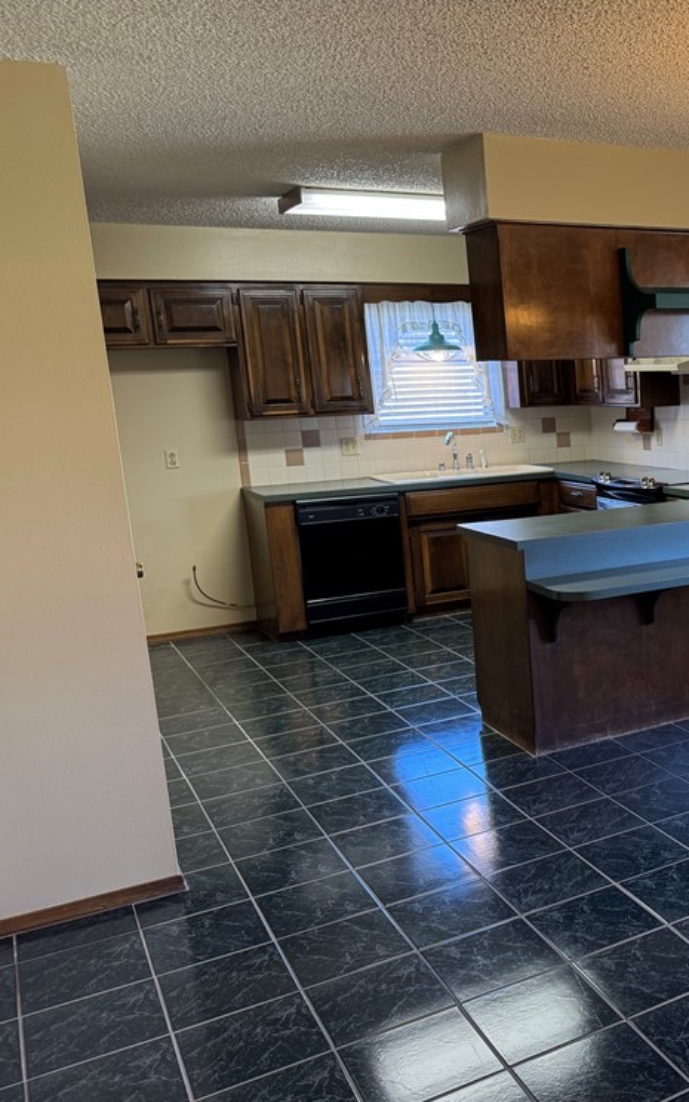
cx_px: 705
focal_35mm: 35
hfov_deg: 33.0
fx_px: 1052
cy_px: 564
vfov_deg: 55.3
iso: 200
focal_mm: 6.76
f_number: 1.78
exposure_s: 1/120
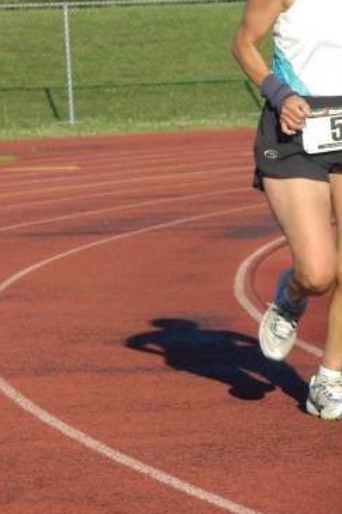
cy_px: 93
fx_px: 3751
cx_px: 318
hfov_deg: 5.2
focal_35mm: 263
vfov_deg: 7.8
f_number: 9.5
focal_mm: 80
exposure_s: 1/250
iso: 200
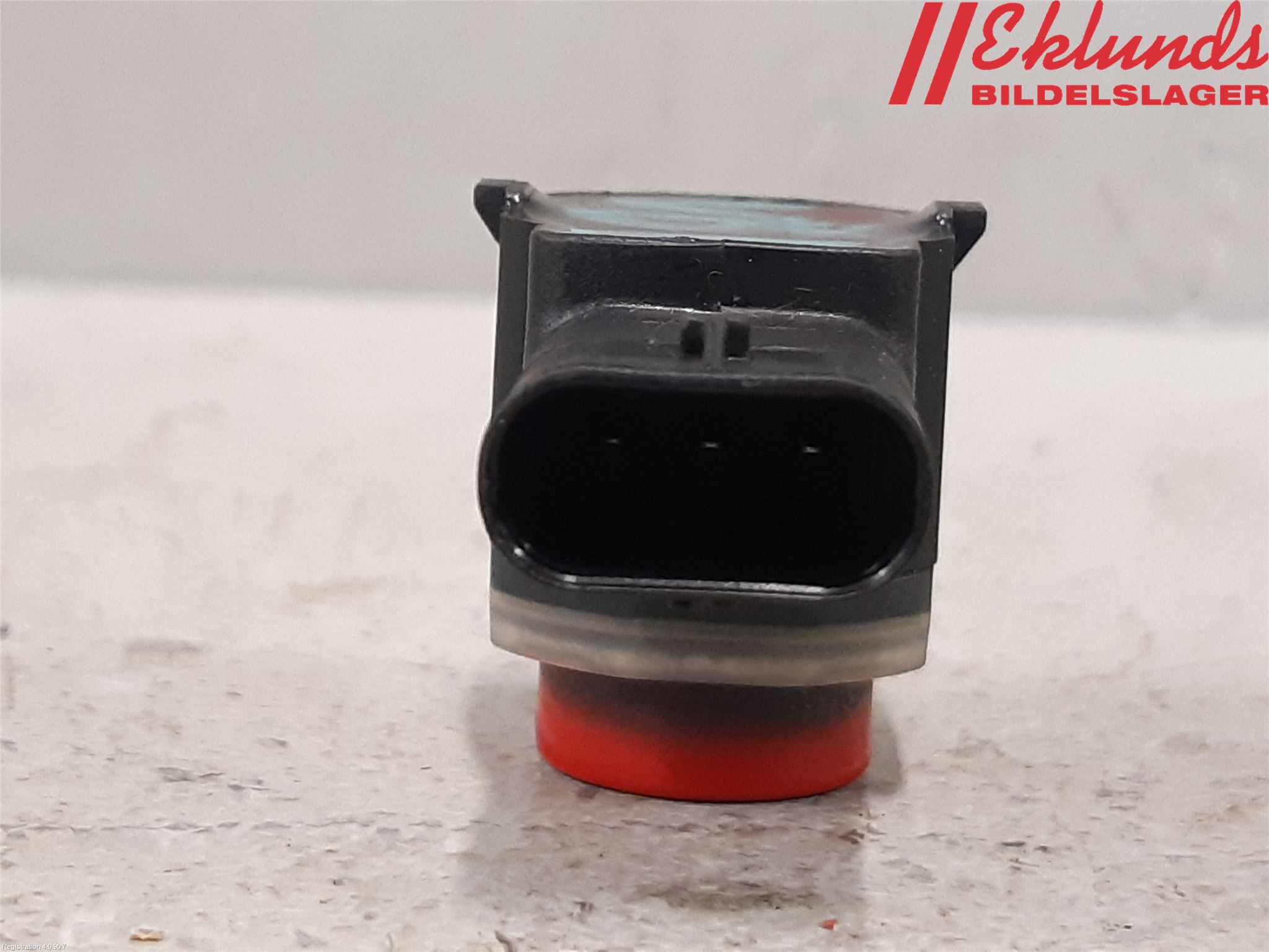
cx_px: 634
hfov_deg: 67.3
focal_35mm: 26
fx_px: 953
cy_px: 476
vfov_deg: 53.1
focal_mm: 3.93
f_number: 1.7
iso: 250
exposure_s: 1/50
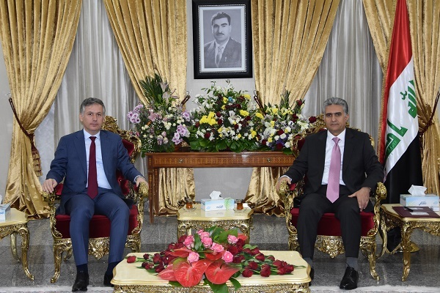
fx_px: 642
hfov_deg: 37.9
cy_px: 146
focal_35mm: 52
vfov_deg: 25.8
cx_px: 220
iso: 1600
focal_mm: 35
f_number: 4.5
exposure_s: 1/60
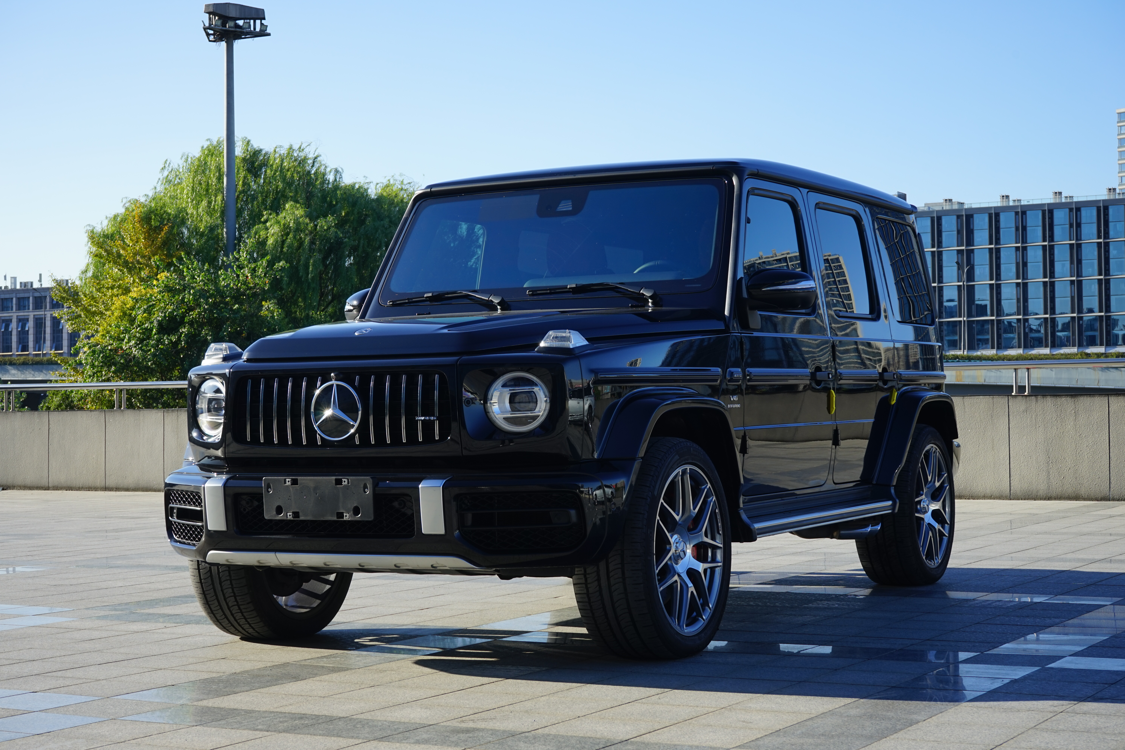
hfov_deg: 33.9
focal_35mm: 59
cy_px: 375
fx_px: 1844
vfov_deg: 23.0
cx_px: 562
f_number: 11
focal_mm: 59
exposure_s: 1/80
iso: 100
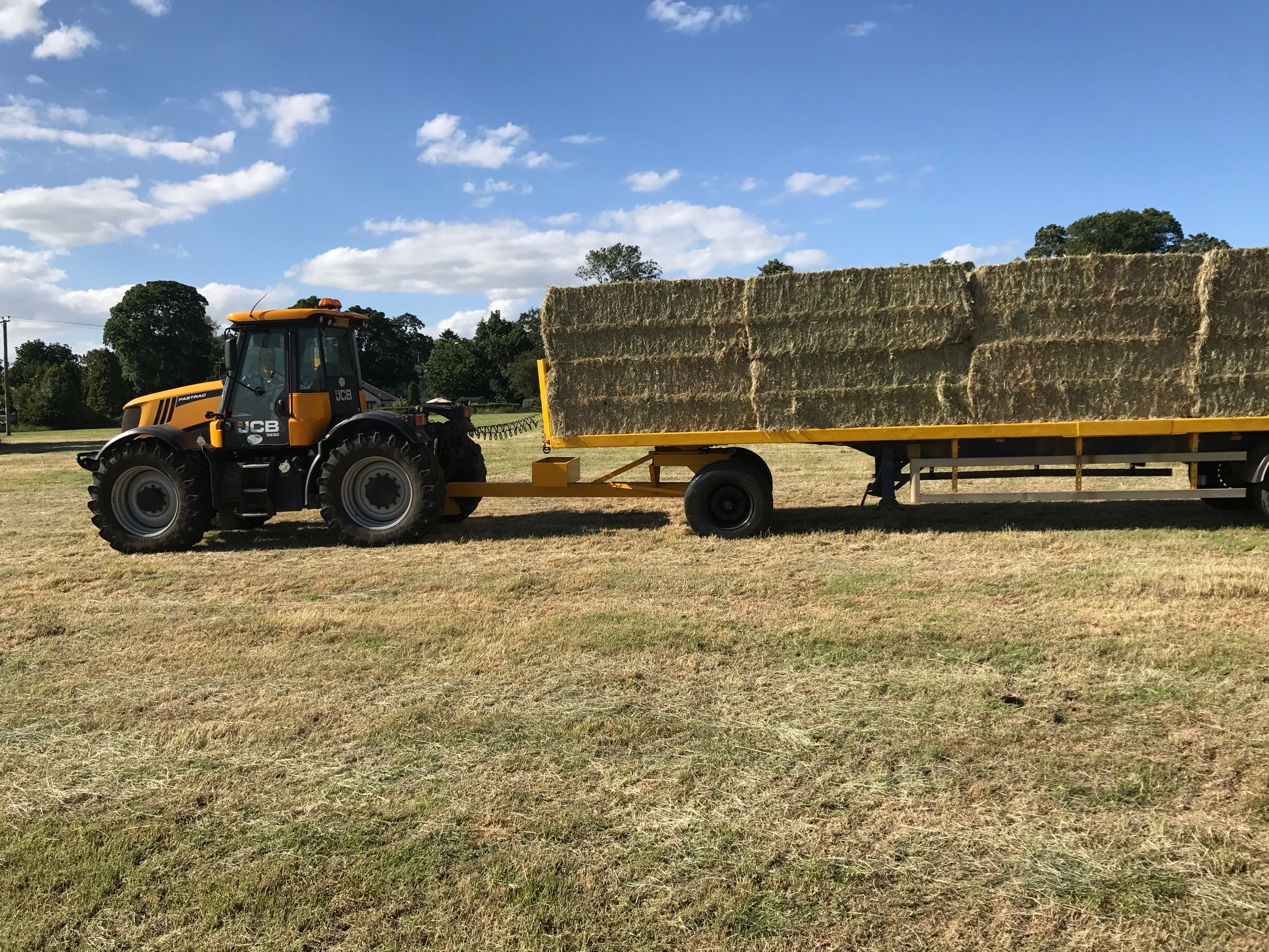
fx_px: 1063
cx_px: 621
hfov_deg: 61.6
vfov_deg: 48.2
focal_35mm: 29
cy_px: 475
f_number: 1.8
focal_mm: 3.99
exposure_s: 1/2519
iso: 20
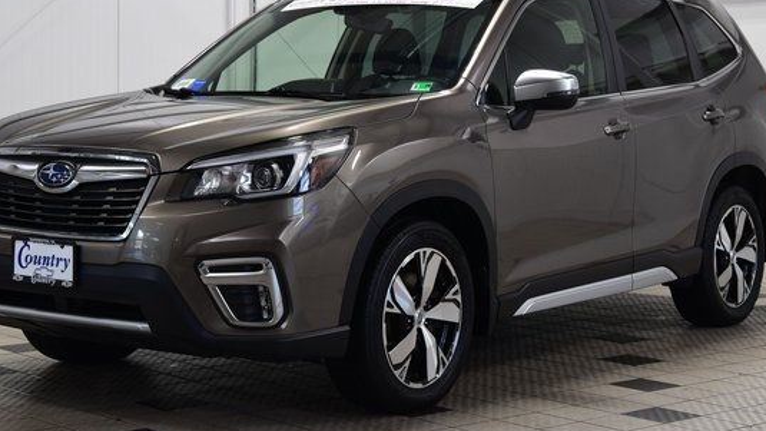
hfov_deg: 26.8
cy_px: 154
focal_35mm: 79
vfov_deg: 15.3
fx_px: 1605
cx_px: 365
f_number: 6.3
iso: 400
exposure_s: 1/15
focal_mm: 42
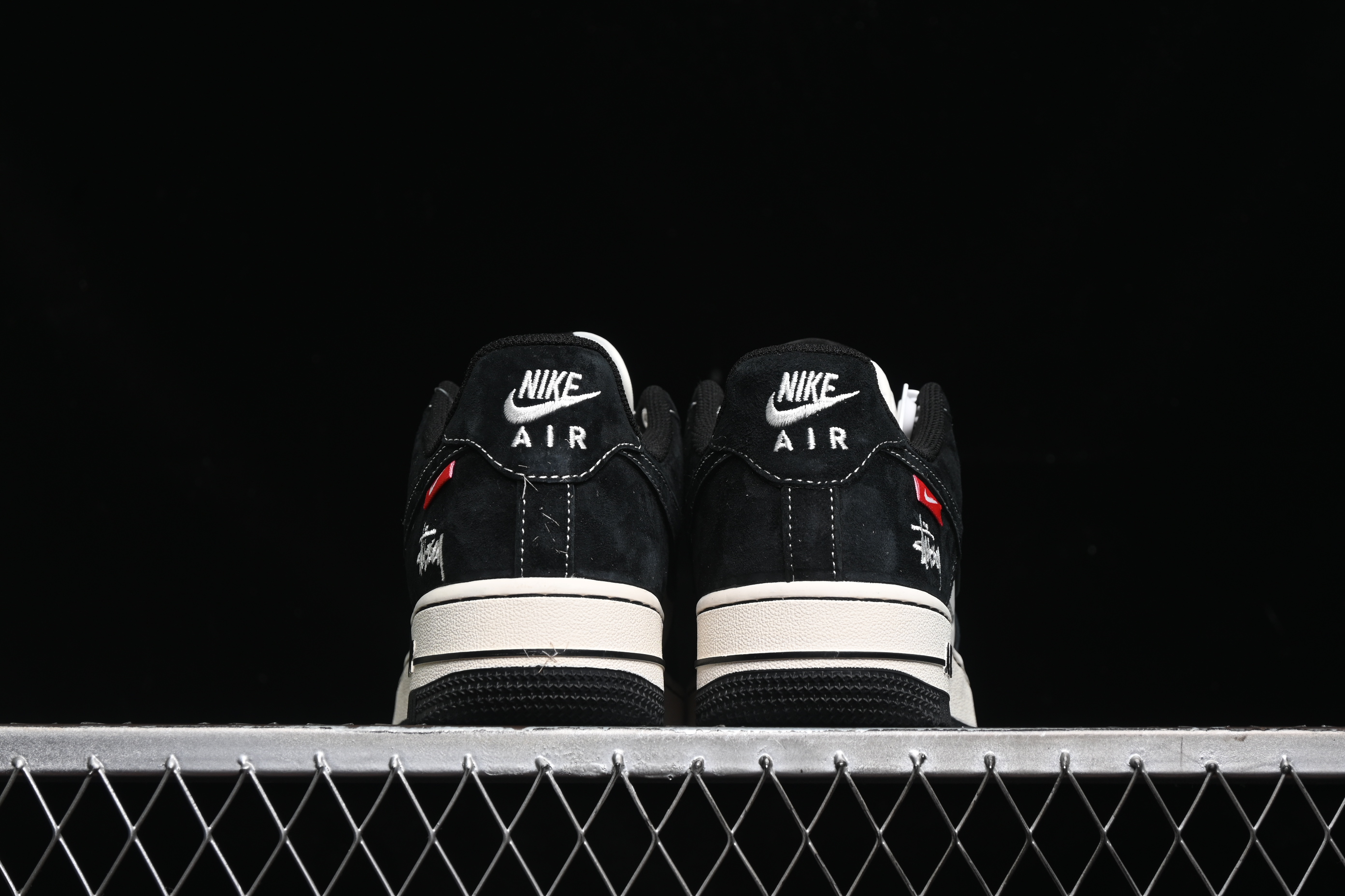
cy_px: 448
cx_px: 672
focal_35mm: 75
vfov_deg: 18.2
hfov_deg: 27.0
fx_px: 2802
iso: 160
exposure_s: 1/40
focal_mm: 50
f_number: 6.3
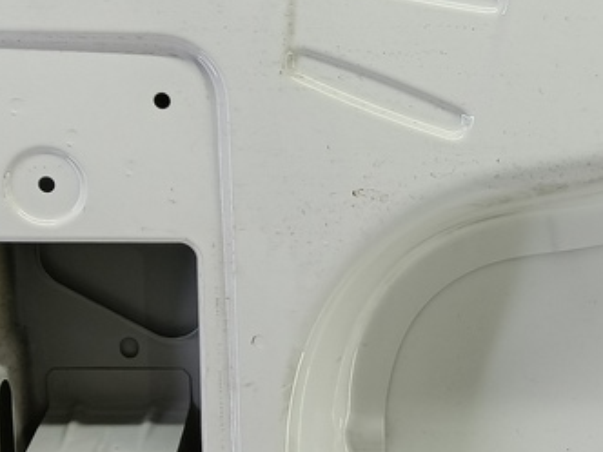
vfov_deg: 20.5
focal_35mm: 71
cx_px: 598
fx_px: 1237
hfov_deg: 26.0
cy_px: 354
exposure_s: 1/50
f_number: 1.6
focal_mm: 4.11
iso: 84
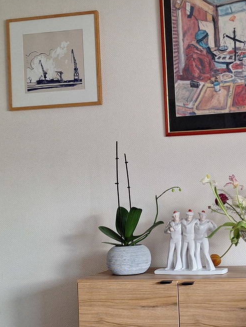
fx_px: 530
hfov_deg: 25.2
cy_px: 188
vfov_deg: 34.3
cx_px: 229
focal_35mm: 56
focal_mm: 5.54
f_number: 1.8
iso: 160
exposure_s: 1/50
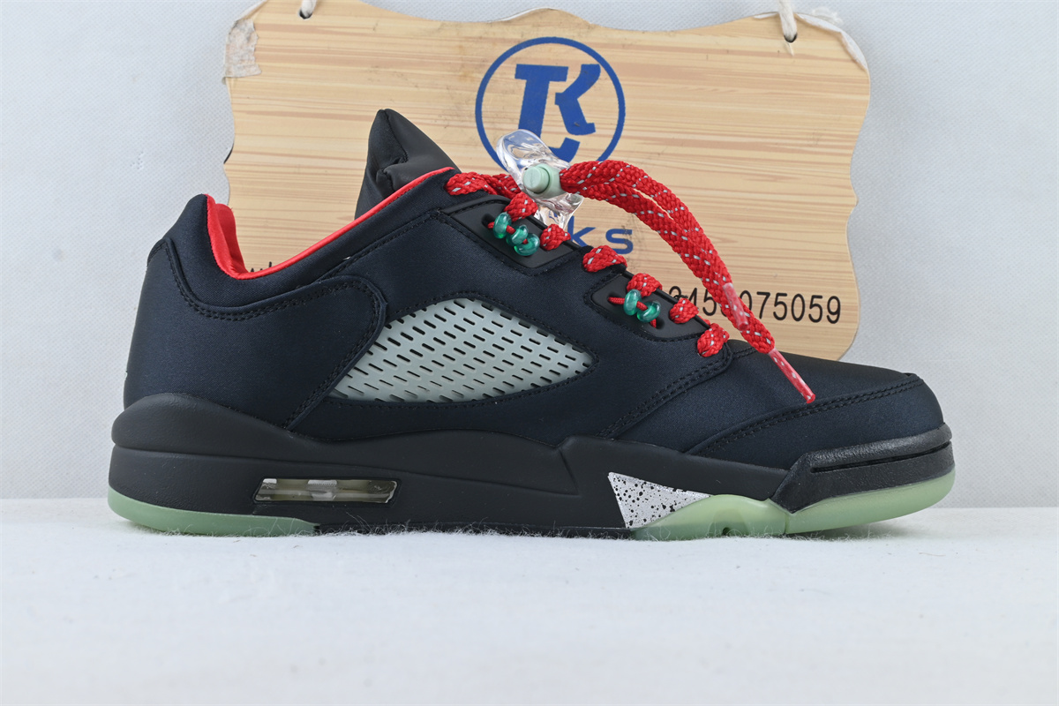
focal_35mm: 45
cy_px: 353
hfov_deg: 43.6
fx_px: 1324
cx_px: 530
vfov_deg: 29.9
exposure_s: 1/13
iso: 100
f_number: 10
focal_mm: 30
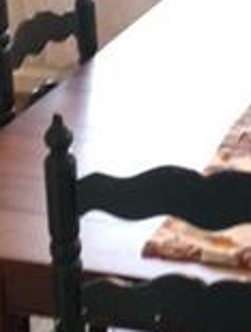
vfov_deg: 12.0
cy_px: 6
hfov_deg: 9.1
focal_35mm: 163
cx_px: 169
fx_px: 1569
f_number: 2.4
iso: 160
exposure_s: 1/20
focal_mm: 4.12
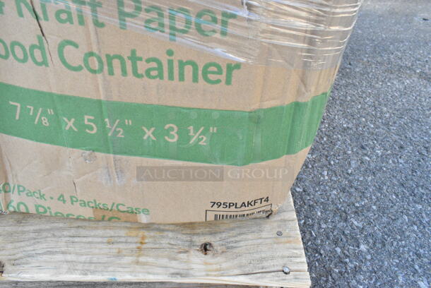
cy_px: 144
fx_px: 324
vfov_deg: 48.0
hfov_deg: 67.3
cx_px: 216
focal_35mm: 27
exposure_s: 1/640
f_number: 13
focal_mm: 18
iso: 6400
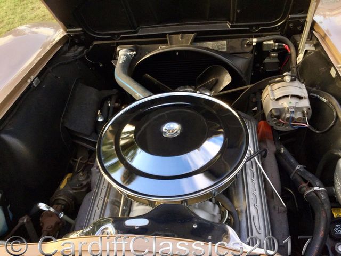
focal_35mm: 31
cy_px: 128
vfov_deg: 45.4
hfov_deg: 58.4
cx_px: 170
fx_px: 305
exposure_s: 1/120
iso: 25
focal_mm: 3.3
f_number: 2.4
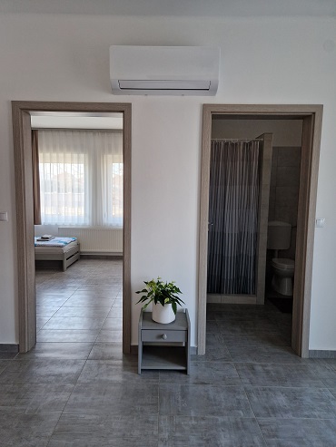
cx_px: 168
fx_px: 298
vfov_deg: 73.9
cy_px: 224
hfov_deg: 58.9
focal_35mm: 23
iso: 250
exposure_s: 1/180
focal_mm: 5.4
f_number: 1.8
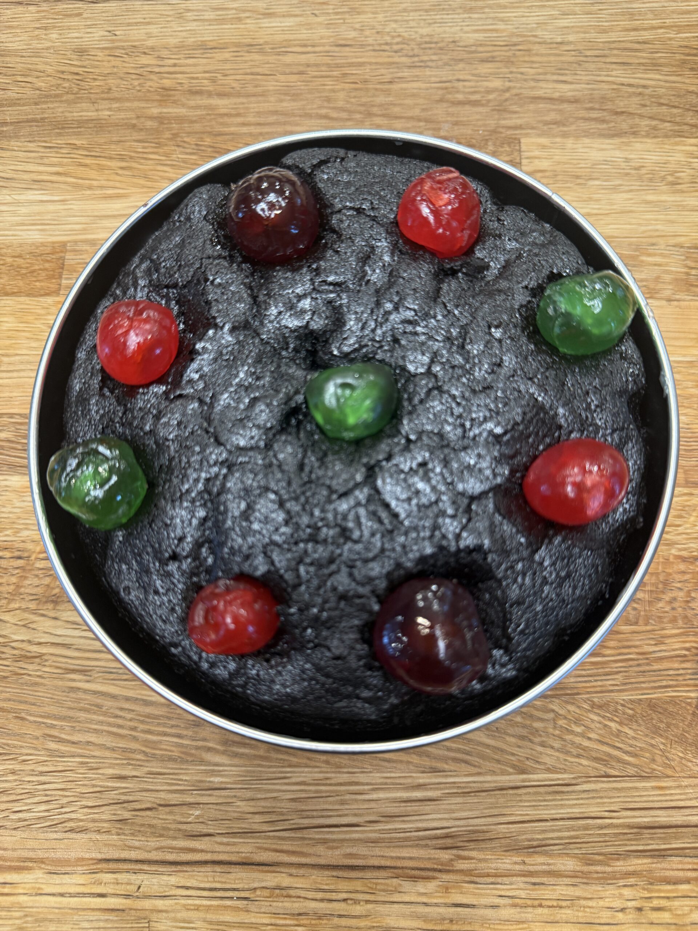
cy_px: 466
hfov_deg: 56.8
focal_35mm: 24
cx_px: 349
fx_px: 645
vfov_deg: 71.6
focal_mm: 6.76
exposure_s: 1/60
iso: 250
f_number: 1.78
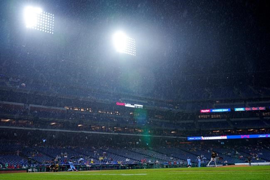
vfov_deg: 35.9
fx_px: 277
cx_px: 135
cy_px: 90
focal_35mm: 37
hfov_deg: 51.9
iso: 800
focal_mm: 37
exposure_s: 1/160
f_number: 8
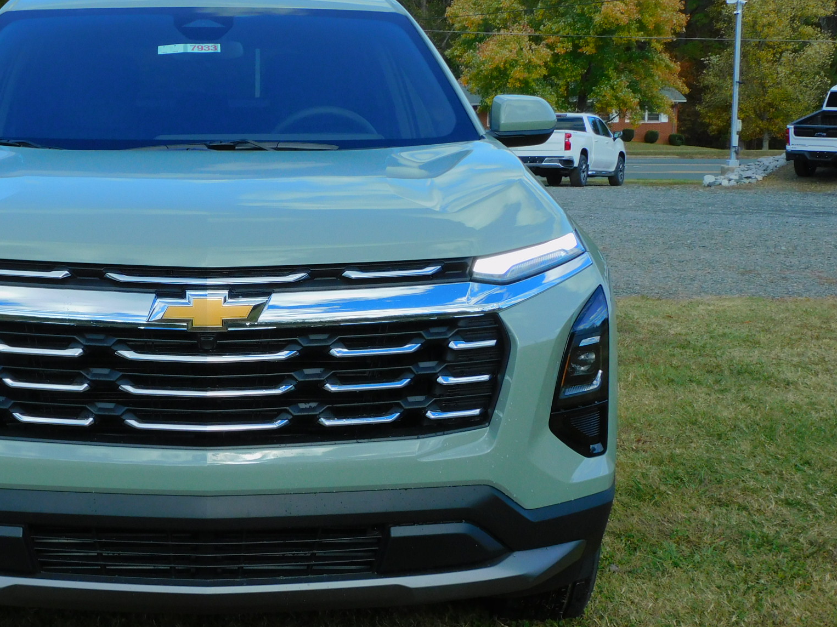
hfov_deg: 28.6
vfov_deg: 21.9
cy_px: 300
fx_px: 1620
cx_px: 216
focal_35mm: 67
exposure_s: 1/800
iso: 125
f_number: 4
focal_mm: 8.1
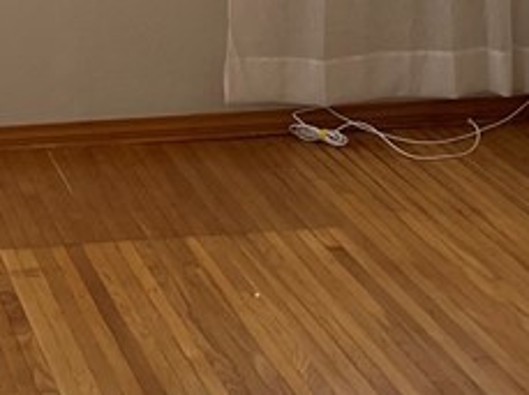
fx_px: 1709
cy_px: -166
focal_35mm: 112
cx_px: -55
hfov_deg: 17.0
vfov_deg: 12.6
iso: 125
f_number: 1.6
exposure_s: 1/120
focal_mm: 5.1
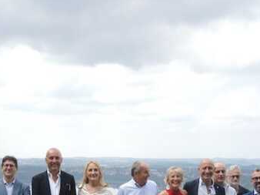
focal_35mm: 68
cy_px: 199
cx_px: 105
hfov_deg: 28.5
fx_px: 510
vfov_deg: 20.8
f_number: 2
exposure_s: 1/1000
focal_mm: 7
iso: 80
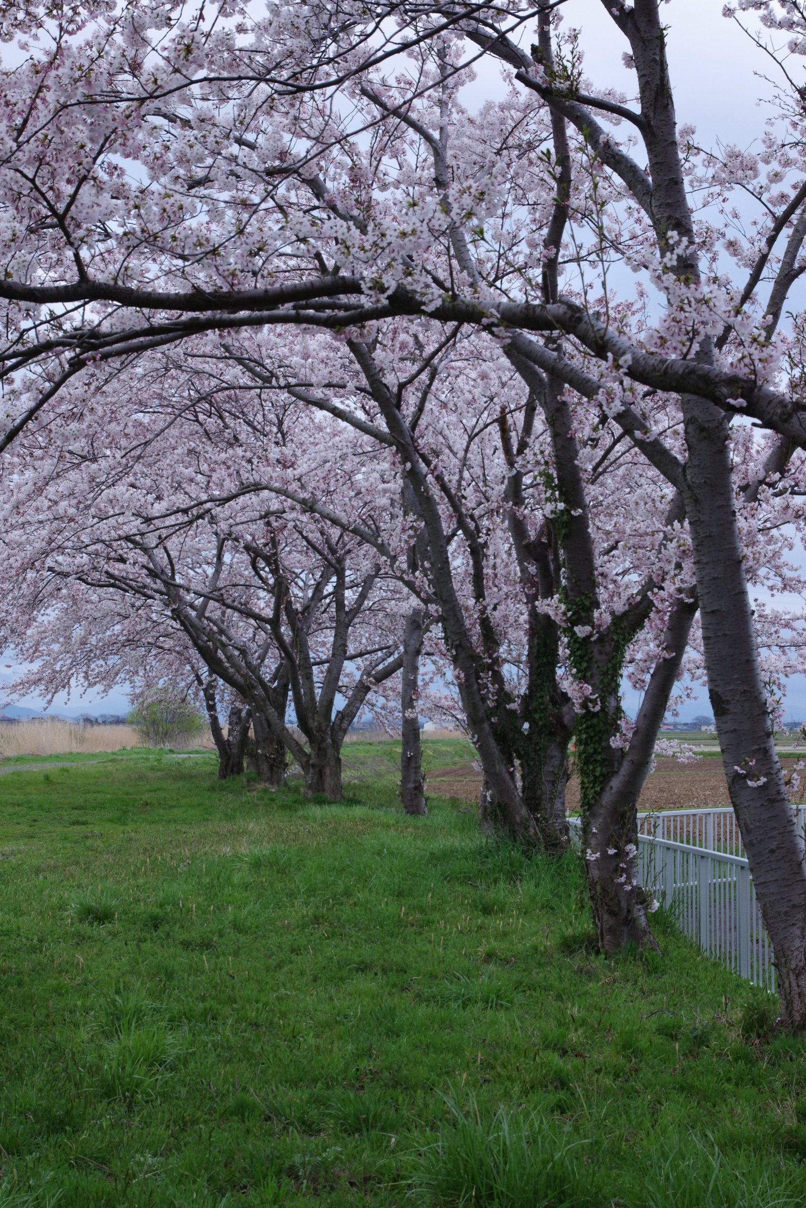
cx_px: 398
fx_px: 1746
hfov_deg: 26.0
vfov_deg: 38.2
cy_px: 603
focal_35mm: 52
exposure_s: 1/60
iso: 800
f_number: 8
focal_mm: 34.38
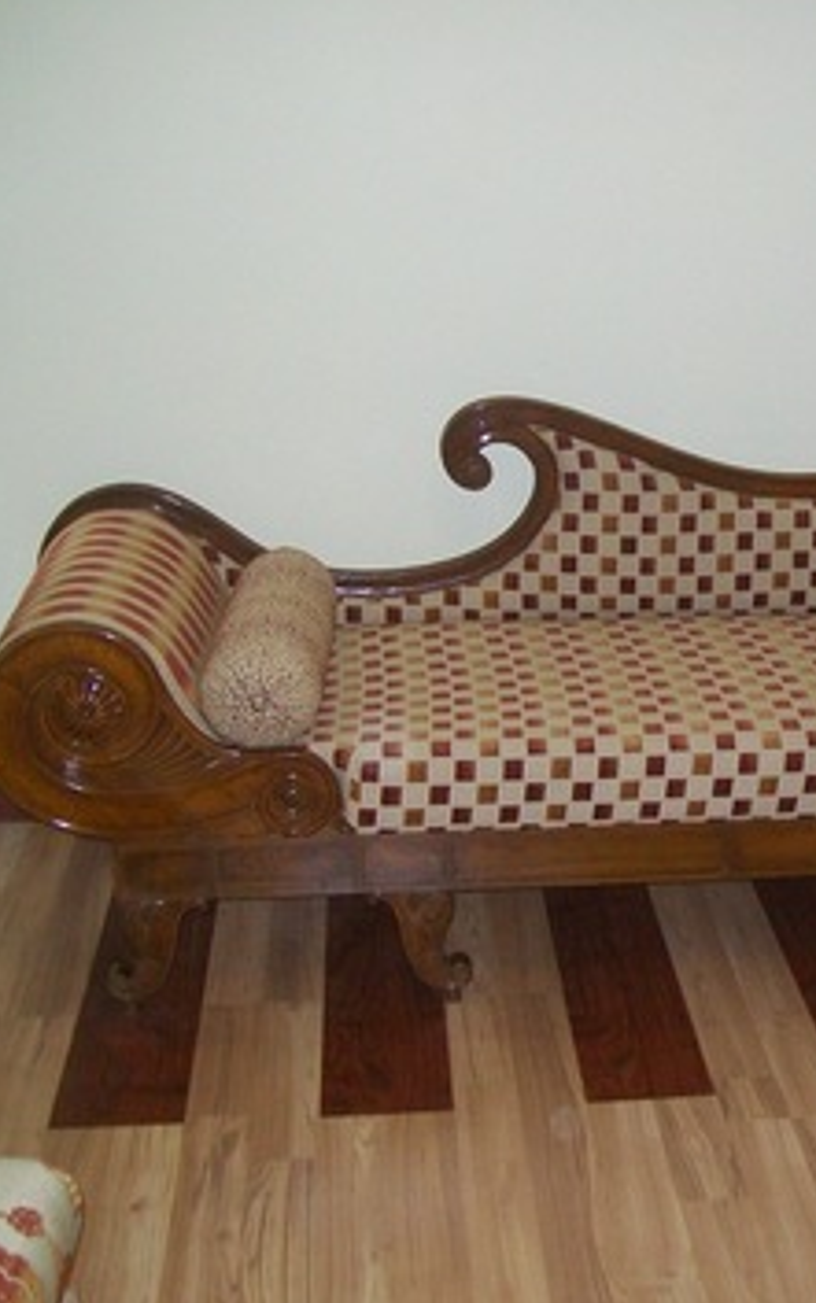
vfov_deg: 39.5
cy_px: 674
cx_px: 724
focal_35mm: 51
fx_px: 1812
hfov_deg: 24.7
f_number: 2.7
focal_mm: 6.1
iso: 160
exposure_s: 1/60
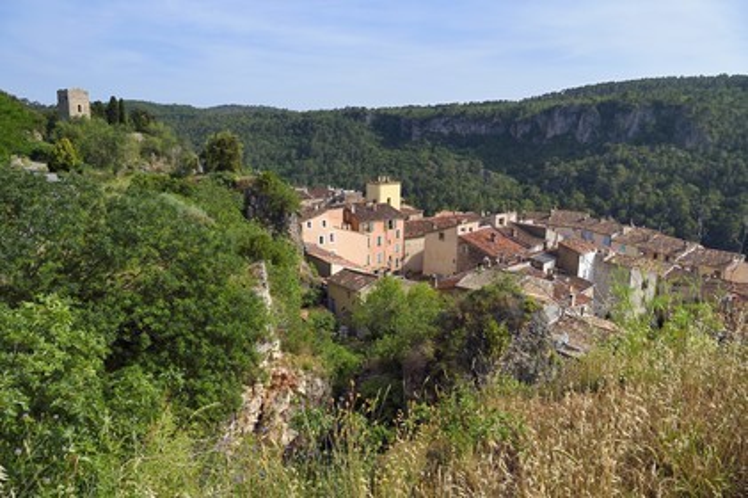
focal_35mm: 24
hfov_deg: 73.8
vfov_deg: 53.1
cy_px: 249
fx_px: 498
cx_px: 374
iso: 200
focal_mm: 24
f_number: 9
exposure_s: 1/320
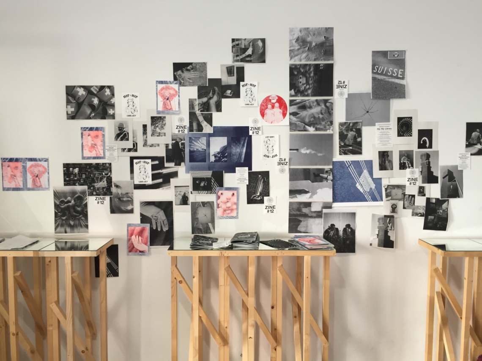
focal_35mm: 29
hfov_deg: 61.7
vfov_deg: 48.2
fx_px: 404
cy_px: 180
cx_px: 241
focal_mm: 4.15
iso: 100
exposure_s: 1/33
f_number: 2.2
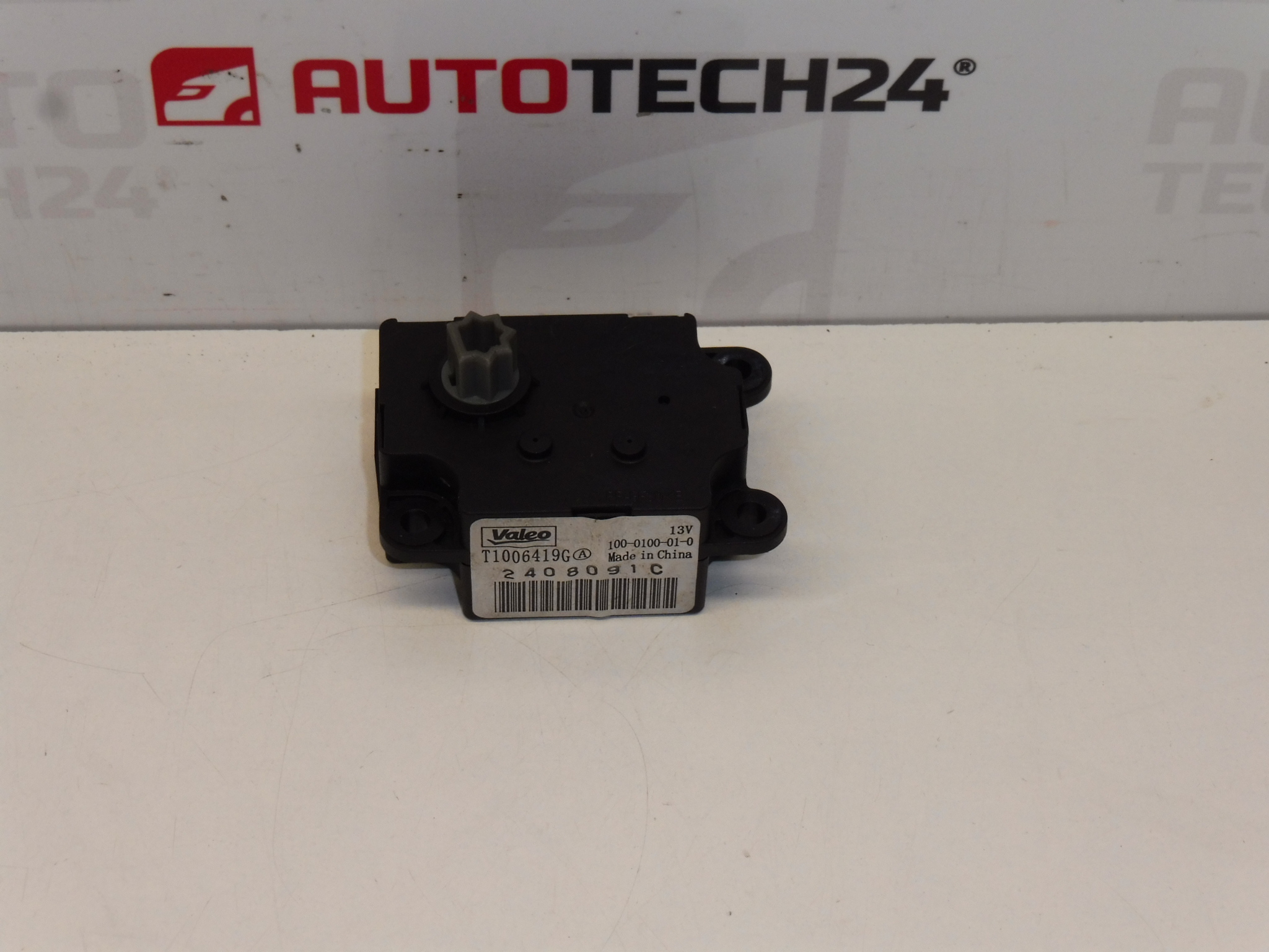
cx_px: 634
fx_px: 2896
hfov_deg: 24.7
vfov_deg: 18.7
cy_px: 476
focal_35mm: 79
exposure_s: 1/100
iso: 200
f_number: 5.6
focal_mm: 14.2
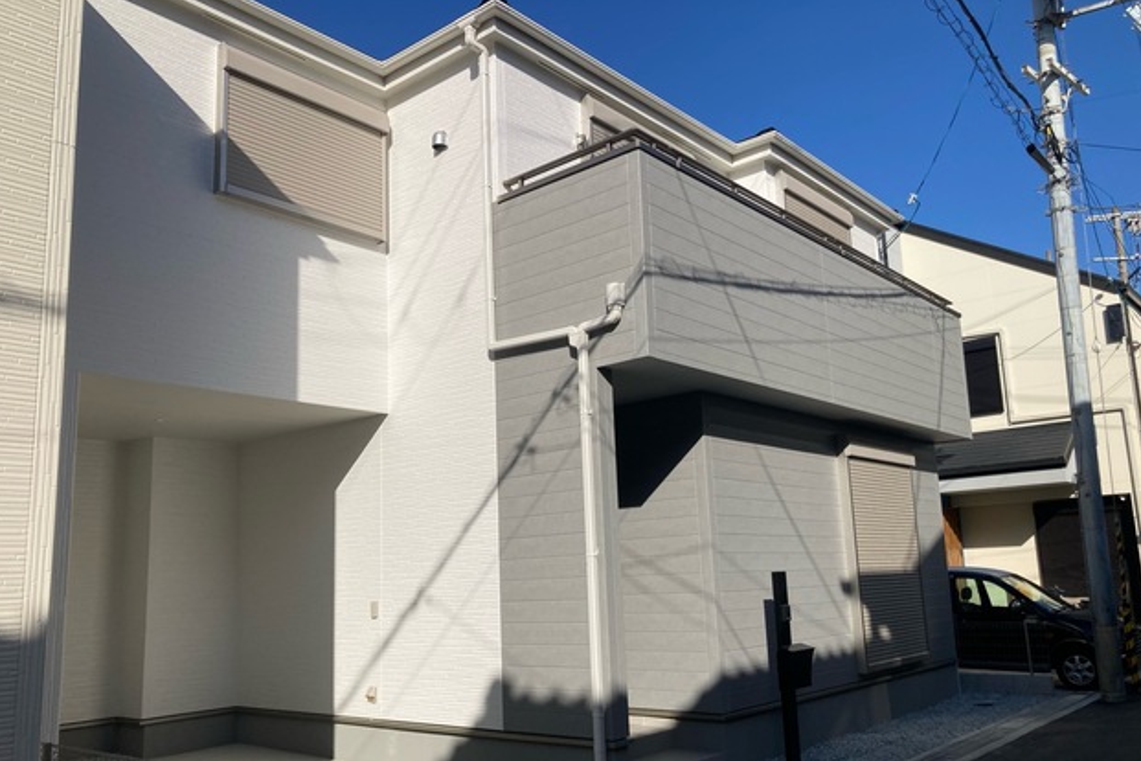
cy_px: 437
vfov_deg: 43.5
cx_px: 581
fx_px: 951
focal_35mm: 30
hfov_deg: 61.9
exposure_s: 1/4000
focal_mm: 3.99
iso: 25
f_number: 1.8
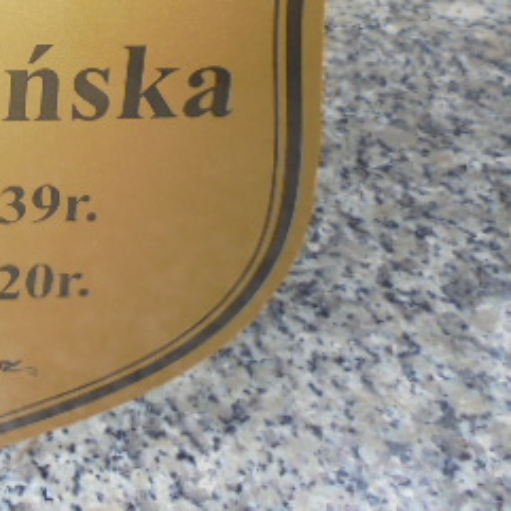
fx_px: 1019
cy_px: 28
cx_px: -4
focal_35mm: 61
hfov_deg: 26.6
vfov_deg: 26.9
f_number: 3.5
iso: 100
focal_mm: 4.6
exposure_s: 1/60
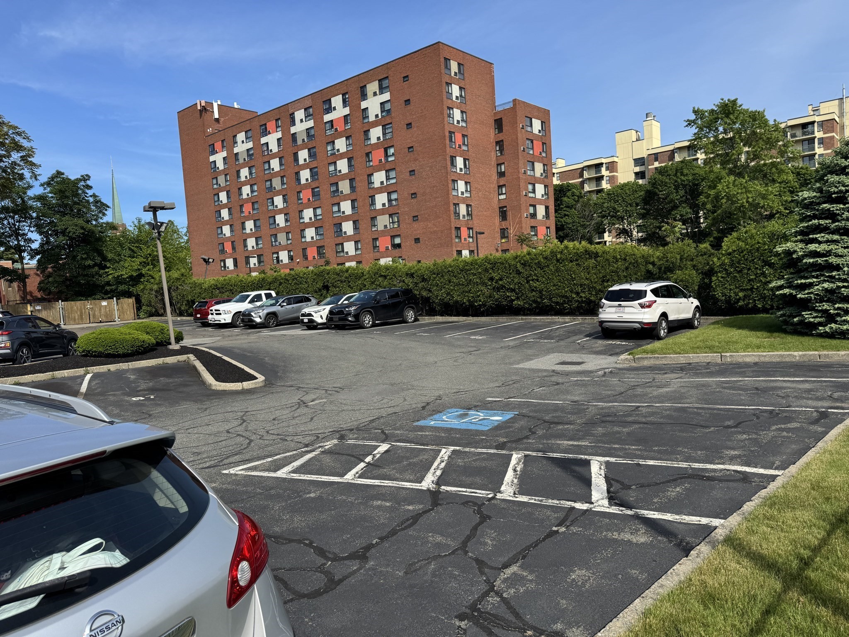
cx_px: 424
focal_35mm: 24
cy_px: 318
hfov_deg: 71.6
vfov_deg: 56.8
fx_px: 589
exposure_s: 1/3802
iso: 80
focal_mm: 6.76
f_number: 1.78
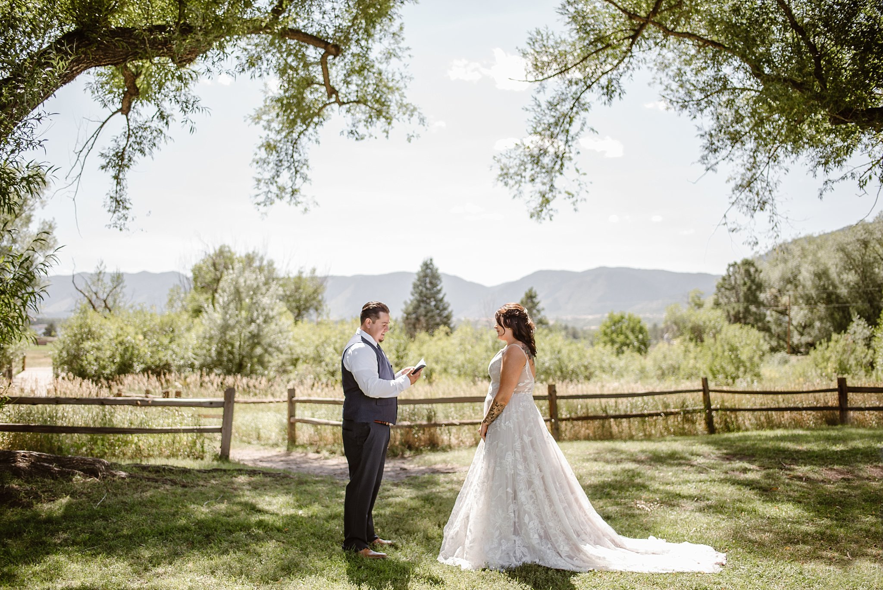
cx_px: 442
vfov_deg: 37.9
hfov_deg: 54.4
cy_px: 295
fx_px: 859
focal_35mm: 35
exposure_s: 1/1600
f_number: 2
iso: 200
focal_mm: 35
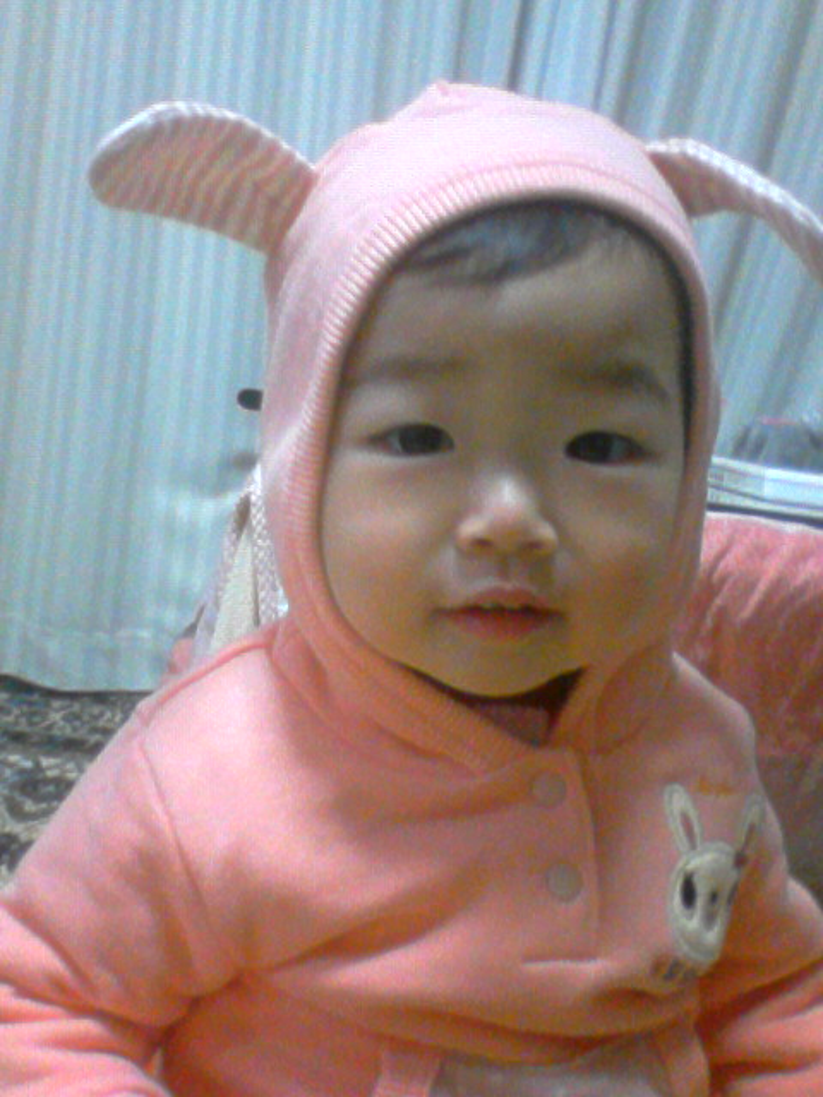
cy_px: 548
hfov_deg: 48.2
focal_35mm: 29
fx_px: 919
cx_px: 412
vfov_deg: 61.7
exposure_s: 1/16.7
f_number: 2.8
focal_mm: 1.5
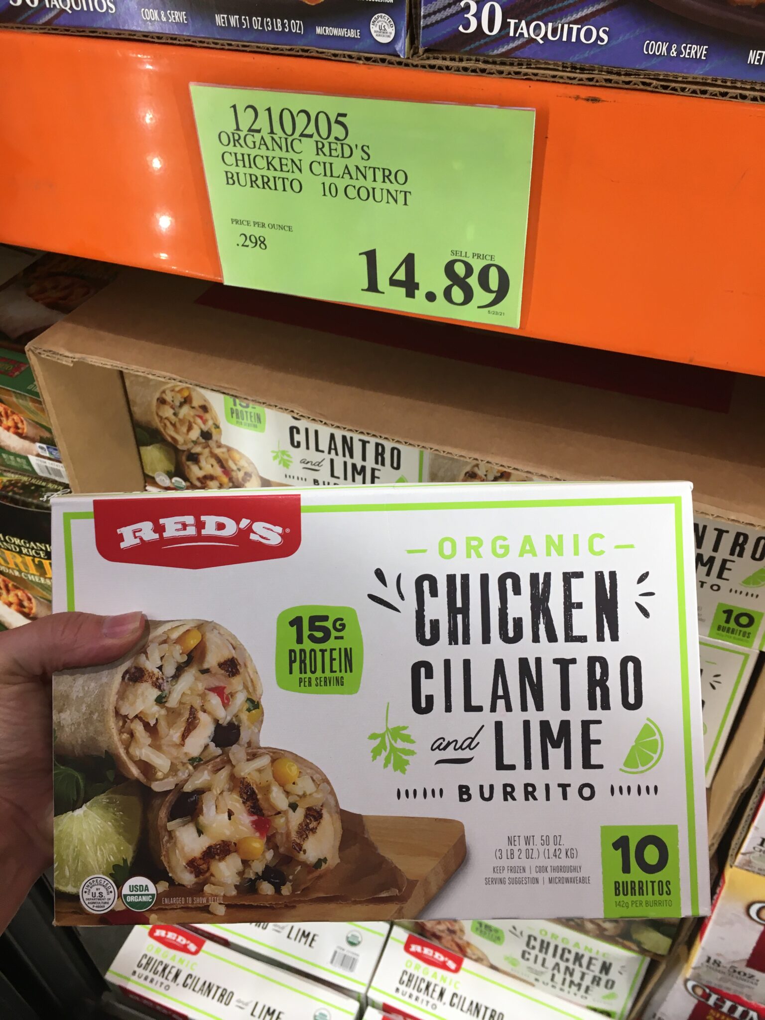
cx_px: 382
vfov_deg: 61.7
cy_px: 510
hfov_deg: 48.2
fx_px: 855
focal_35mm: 29
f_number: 2.2
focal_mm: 4.15
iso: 25
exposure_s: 1/30
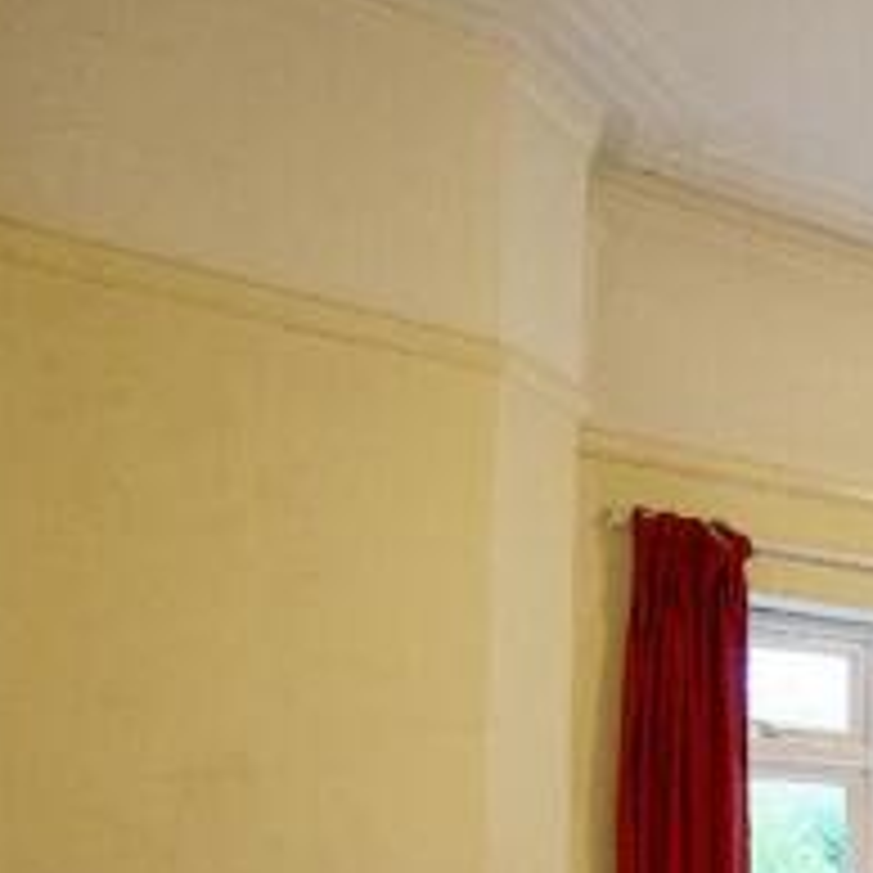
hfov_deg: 24.9
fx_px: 1227
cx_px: 1433
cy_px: 943
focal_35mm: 43
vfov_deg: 34.3
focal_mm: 10
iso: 2500
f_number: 4
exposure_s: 1/160
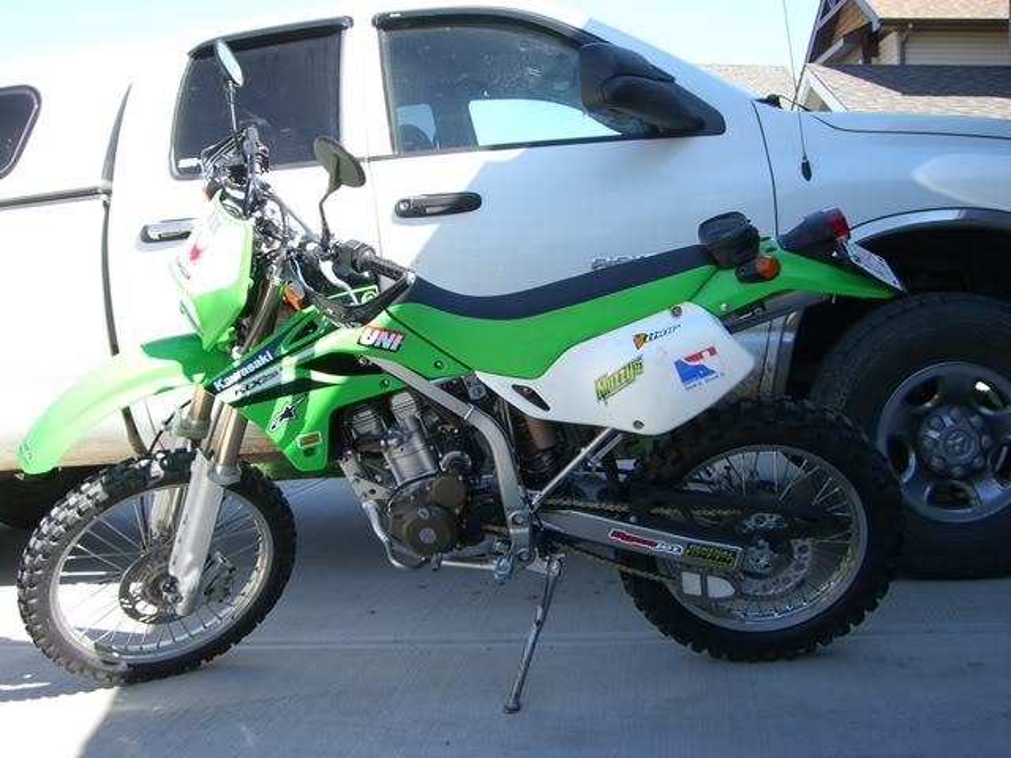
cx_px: 506
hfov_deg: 49.0
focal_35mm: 38
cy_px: 379
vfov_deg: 37.7
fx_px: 1110
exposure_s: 1/160
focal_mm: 6.2
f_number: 4.3
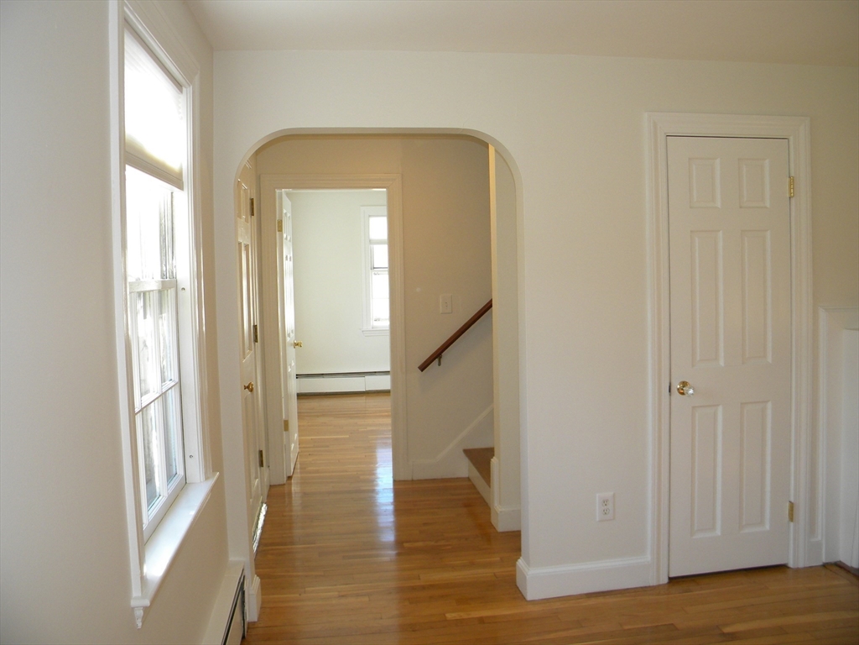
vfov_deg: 49.7
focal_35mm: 28
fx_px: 695
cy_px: 322
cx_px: 430
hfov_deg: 63.4
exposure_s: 1/53.2
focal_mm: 5
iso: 107
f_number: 3.5
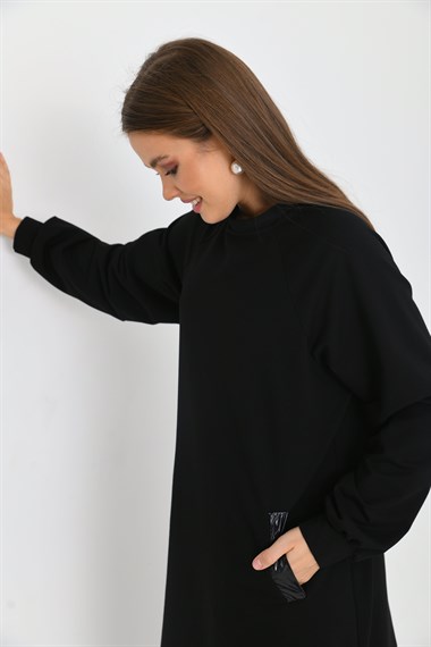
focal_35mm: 48
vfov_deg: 41.1
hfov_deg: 28.1
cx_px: 216
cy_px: 324
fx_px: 862
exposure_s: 1/125
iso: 100
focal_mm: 48
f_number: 5.6
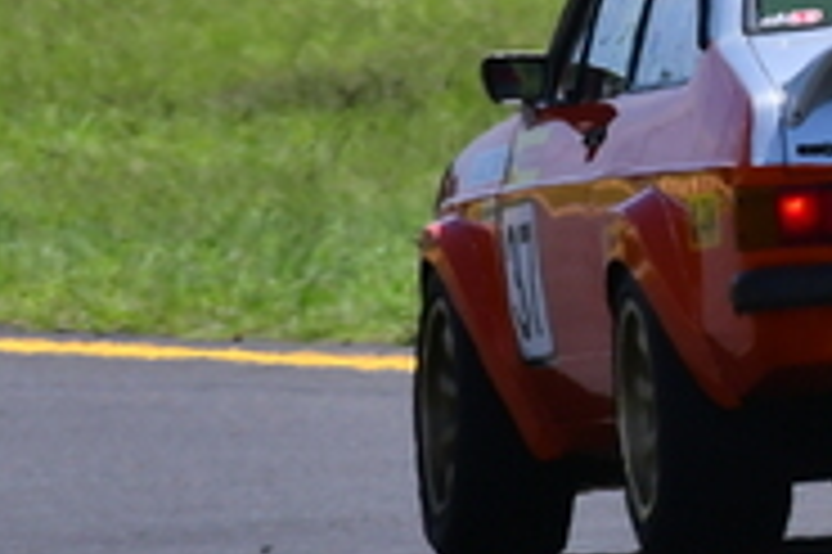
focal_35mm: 2466
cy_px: -426
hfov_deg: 0.8
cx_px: 1363
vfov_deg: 0.6
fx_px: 56940
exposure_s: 1/500
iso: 400
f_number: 13
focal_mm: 380
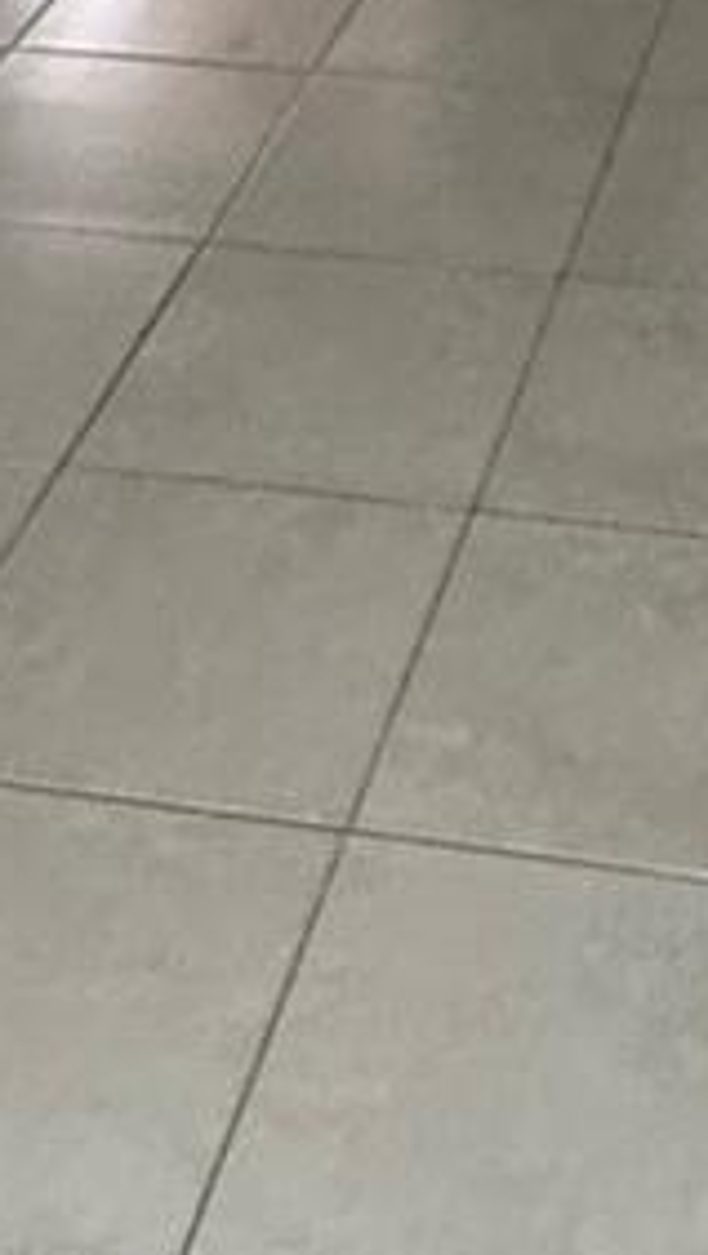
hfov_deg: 14.5
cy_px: -1170
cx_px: 619
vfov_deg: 18.3
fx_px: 2765
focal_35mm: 83
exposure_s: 1/60
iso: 320
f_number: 2.2
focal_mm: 2.22
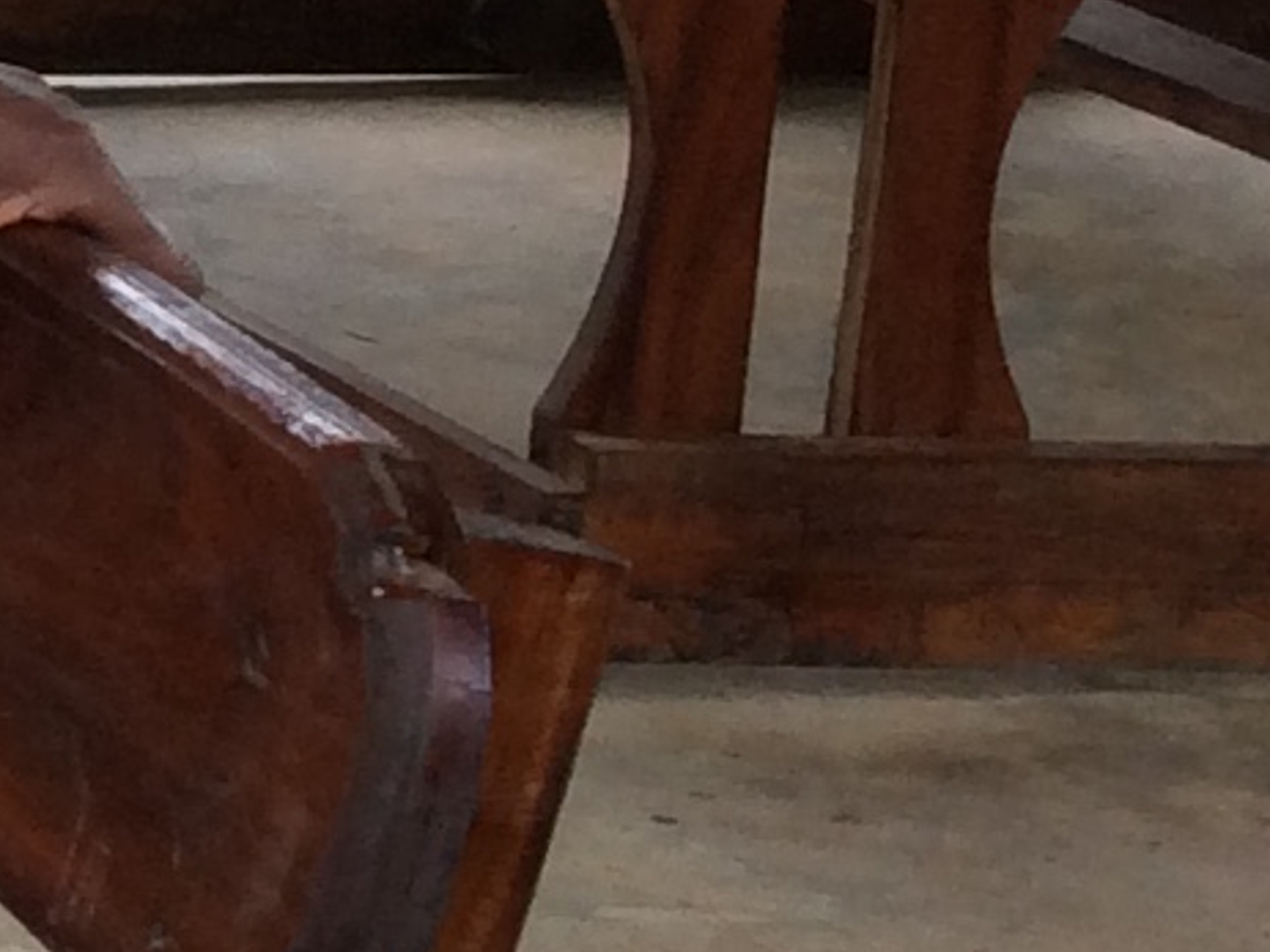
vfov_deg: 8.2
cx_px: -2076
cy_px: -134
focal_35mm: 179
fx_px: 6565
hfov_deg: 9.5
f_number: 2.4
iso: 32
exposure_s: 1/182
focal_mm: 3.3
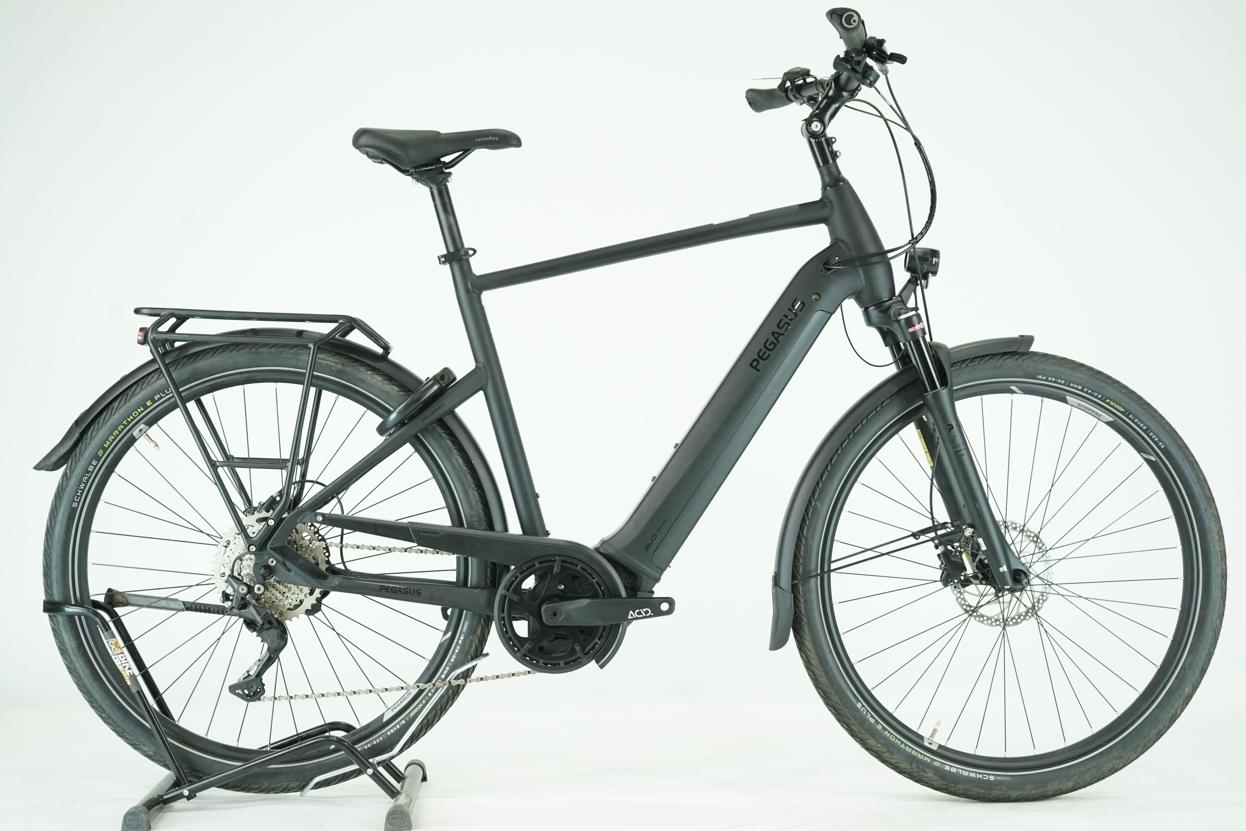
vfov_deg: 25.1
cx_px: 623
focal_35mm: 54
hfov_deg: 36.9
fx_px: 1869
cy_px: 416
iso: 2500
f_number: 5.6
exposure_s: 1/200
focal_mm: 54
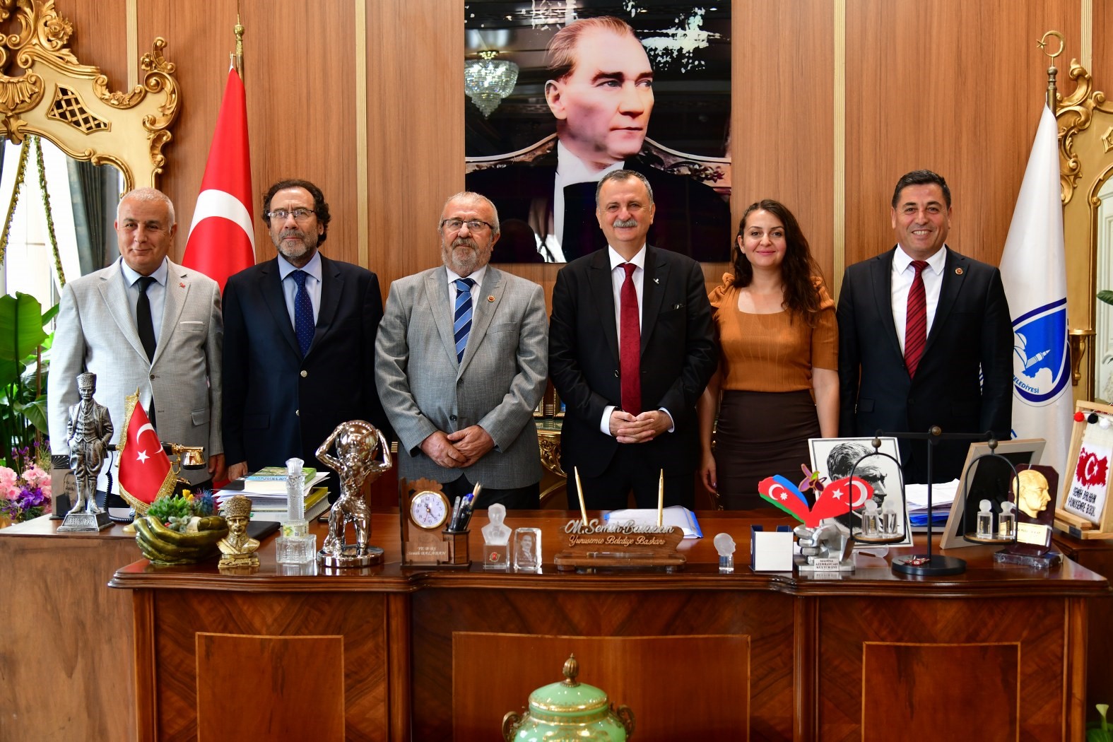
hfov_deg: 48.5
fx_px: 1237
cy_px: 371
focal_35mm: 40
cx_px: 556
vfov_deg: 33.4
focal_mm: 40
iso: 800
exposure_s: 1/60
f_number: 4.5
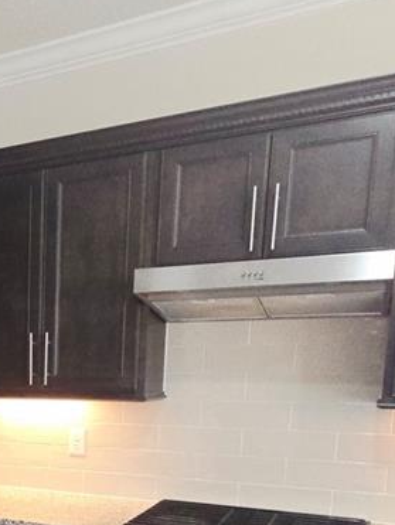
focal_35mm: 42
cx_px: -85
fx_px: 638
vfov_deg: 40.6
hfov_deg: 29.4
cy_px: 491
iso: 160
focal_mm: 2.2
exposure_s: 1/60
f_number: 2.2
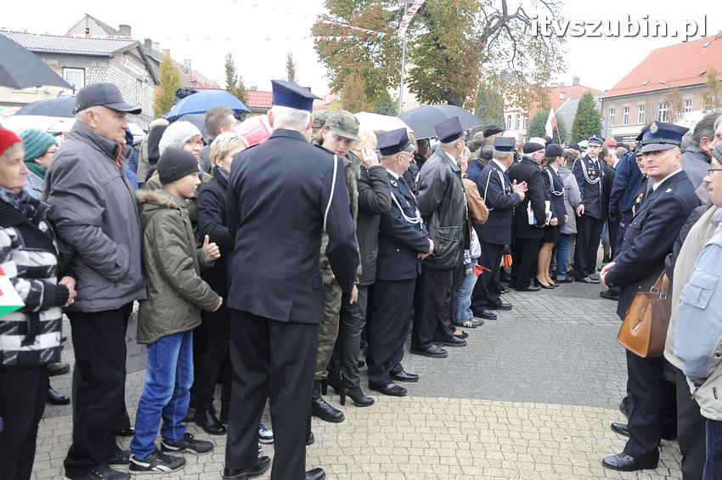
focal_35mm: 32
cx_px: 361
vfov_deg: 41.6
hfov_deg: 59.5
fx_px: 631
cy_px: 240
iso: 800
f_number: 5.6
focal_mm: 21
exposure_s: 1/125
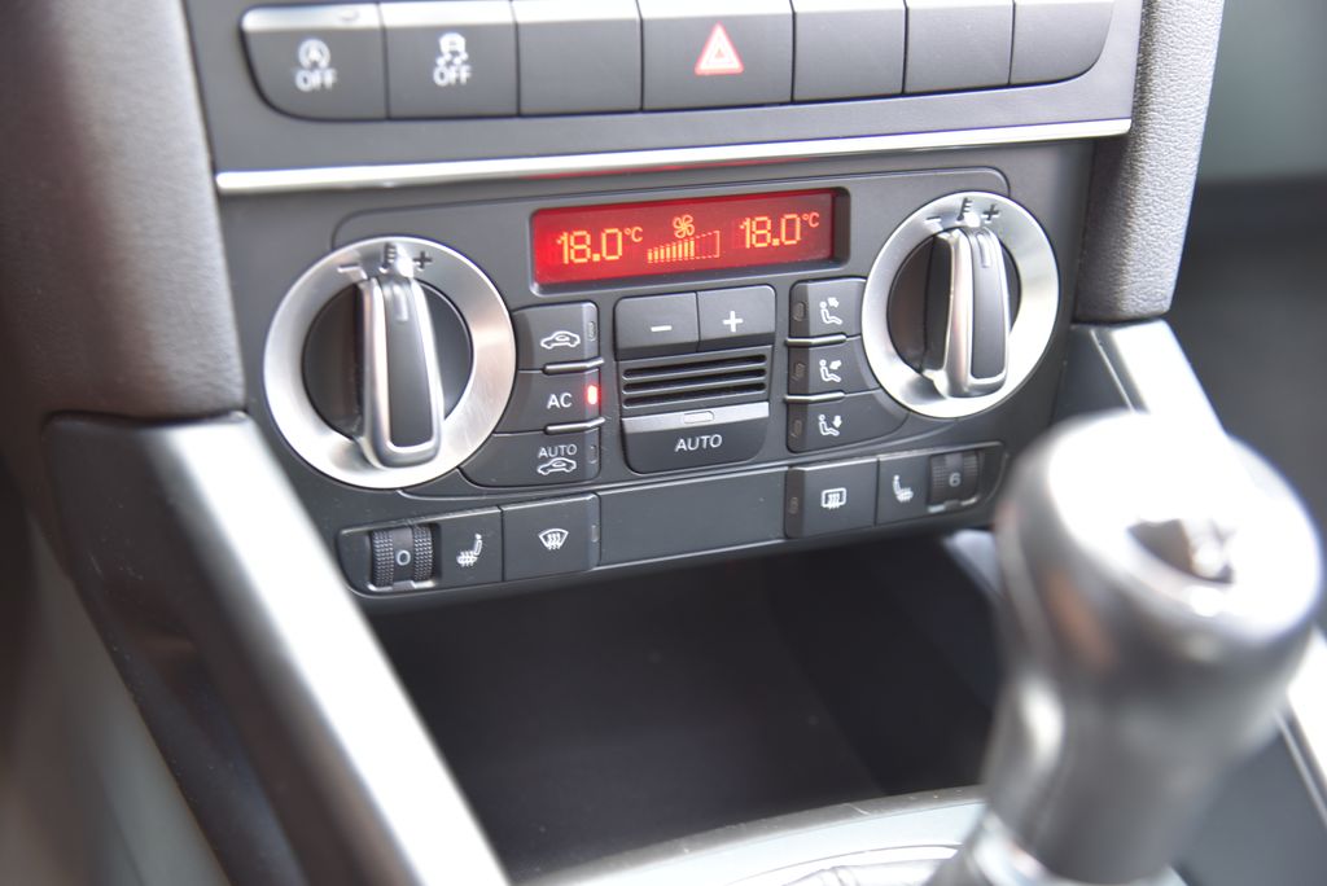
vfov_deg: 24.7
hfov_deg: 36.2
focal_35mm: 55
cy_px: 443
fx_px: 2028
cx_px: 664
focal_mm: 55
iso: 500
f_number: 4
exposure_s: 1/13
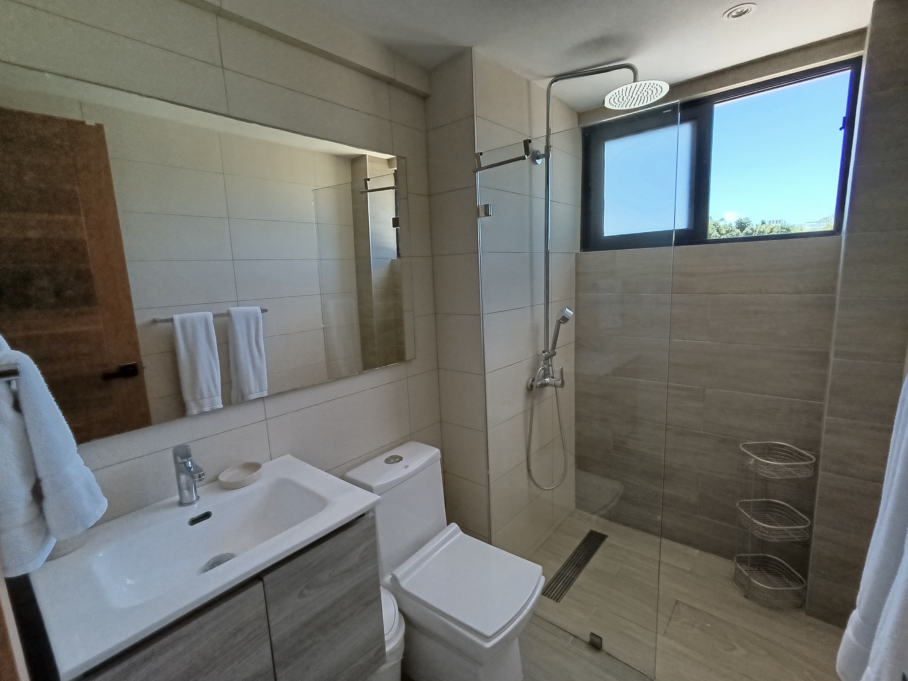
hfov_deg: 94.5
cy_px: 340
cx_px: 454
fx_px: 420
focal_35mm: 16
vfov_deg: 78.1
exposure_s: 1/99.9
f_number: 2.2
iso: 160
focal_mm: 1.65
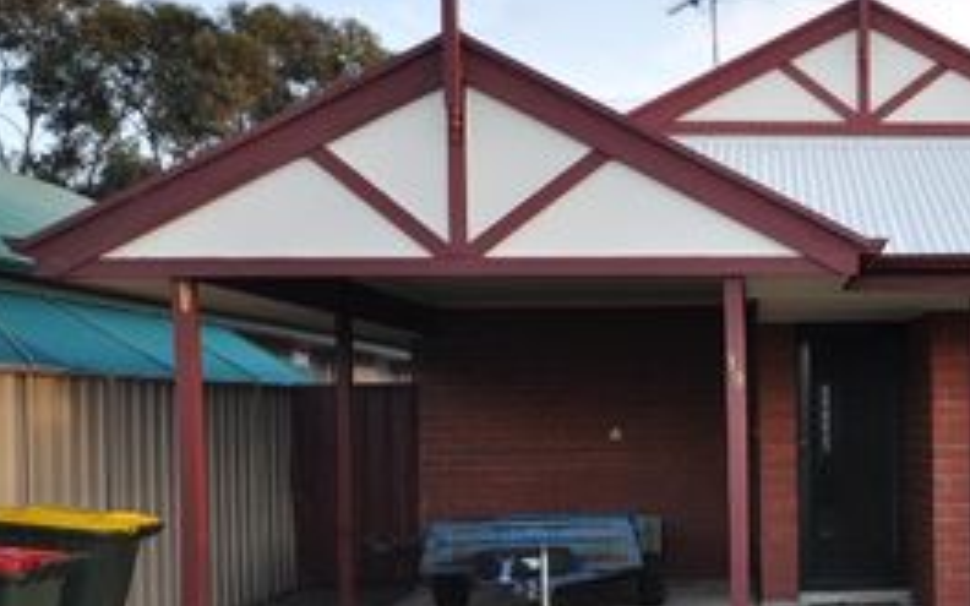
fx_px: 1295
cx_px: 845
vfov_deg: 26.1
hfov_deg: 38.6
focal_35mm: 49
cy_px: 432
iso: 360
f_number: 5.6
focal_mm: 18
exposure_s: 1/125
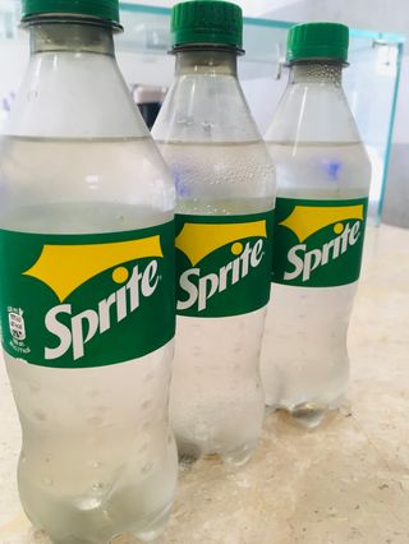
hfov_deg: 48.3
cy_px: 272
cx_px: 204
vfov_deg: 61.6
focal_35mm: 29
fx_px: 456
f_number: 2.2
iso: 25
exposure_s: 1/33
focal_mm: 4.15
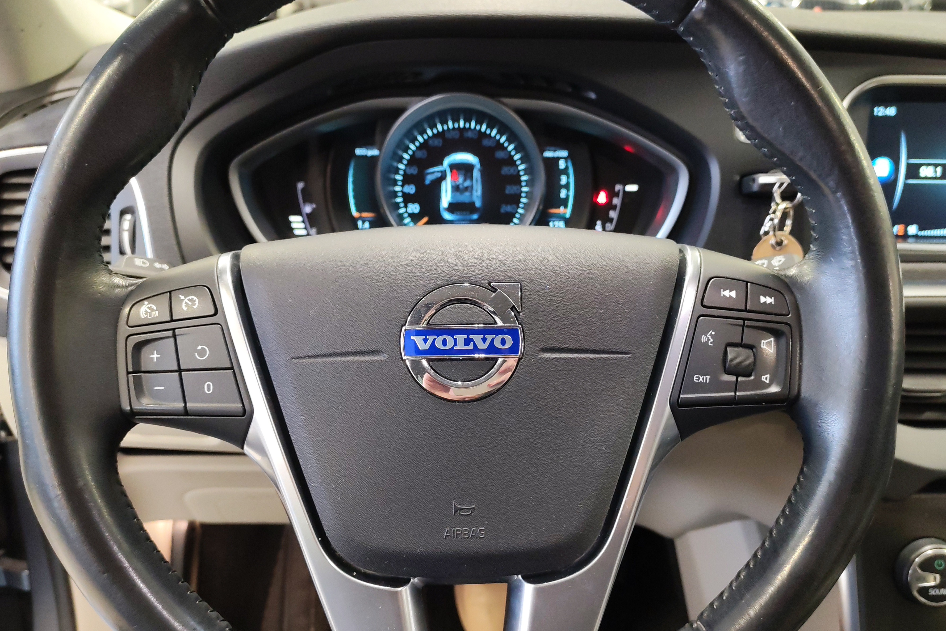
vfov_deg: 38.9
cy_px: 334
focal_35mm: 34
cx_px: 476
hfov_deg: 55.8
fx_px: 893
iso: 1250
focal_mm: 6.12
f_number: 1.9
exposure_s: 1/50
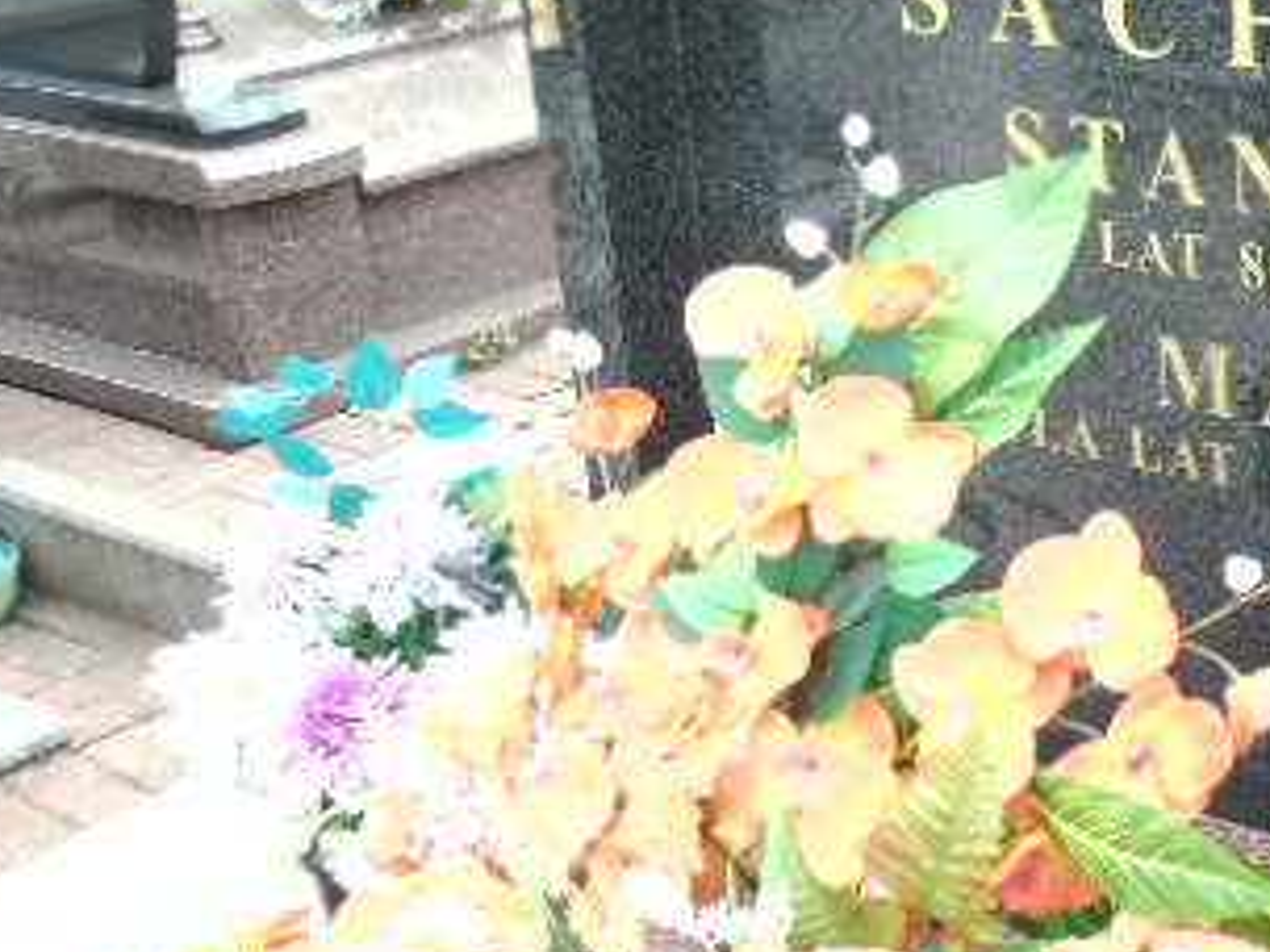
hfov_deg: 29.6
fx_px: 2238
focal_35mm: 61
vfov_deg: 24.0
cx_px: 1270
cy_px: 409
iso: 80
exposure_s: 1/160
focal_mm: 5.2
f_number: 3.6
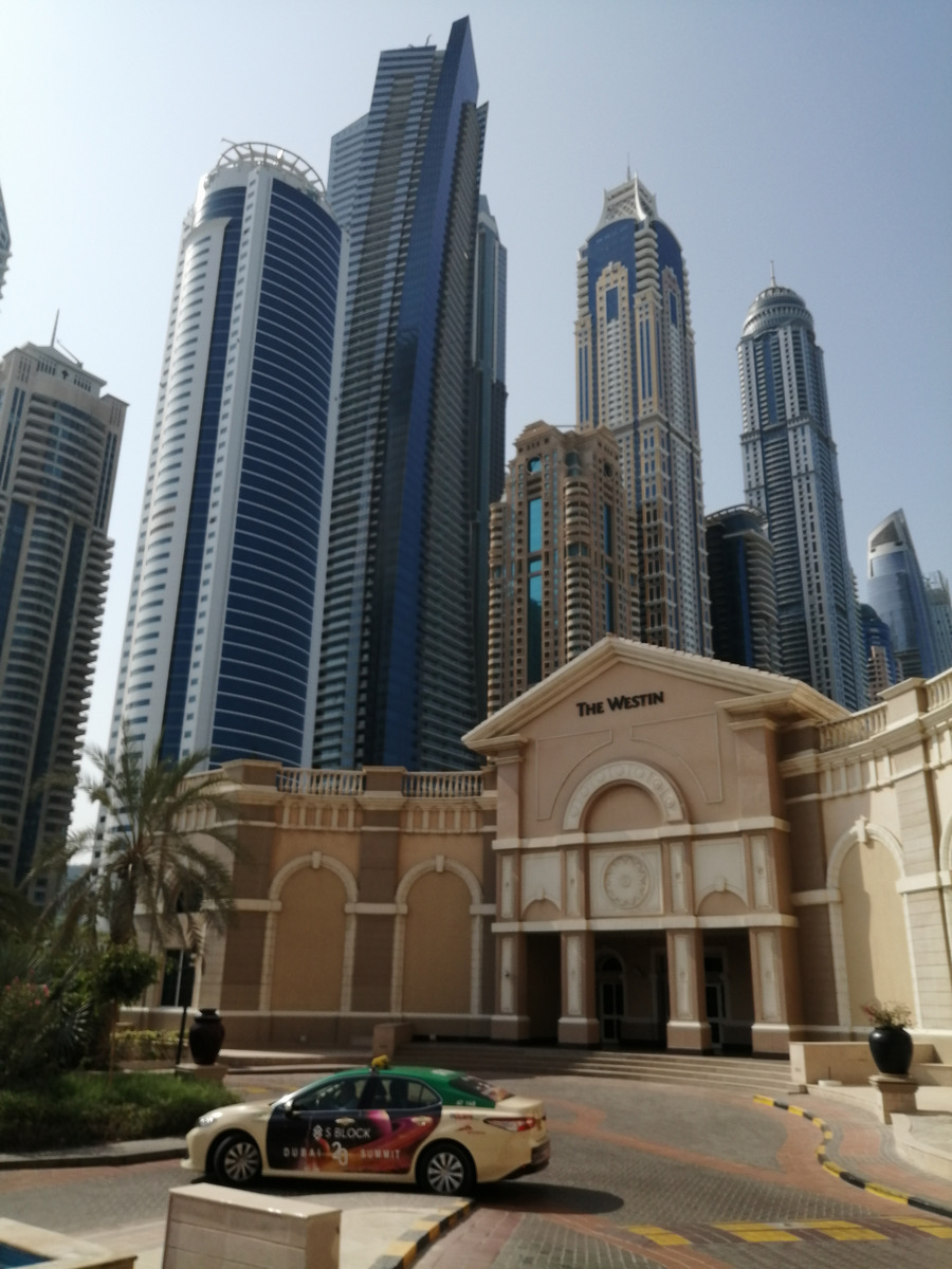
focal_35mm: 26
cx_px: 476
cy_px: 634
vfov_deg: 67.3
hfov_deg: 53.1
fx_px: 953
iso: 50
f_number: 1.8
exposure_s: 1/2358
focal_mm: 3.62
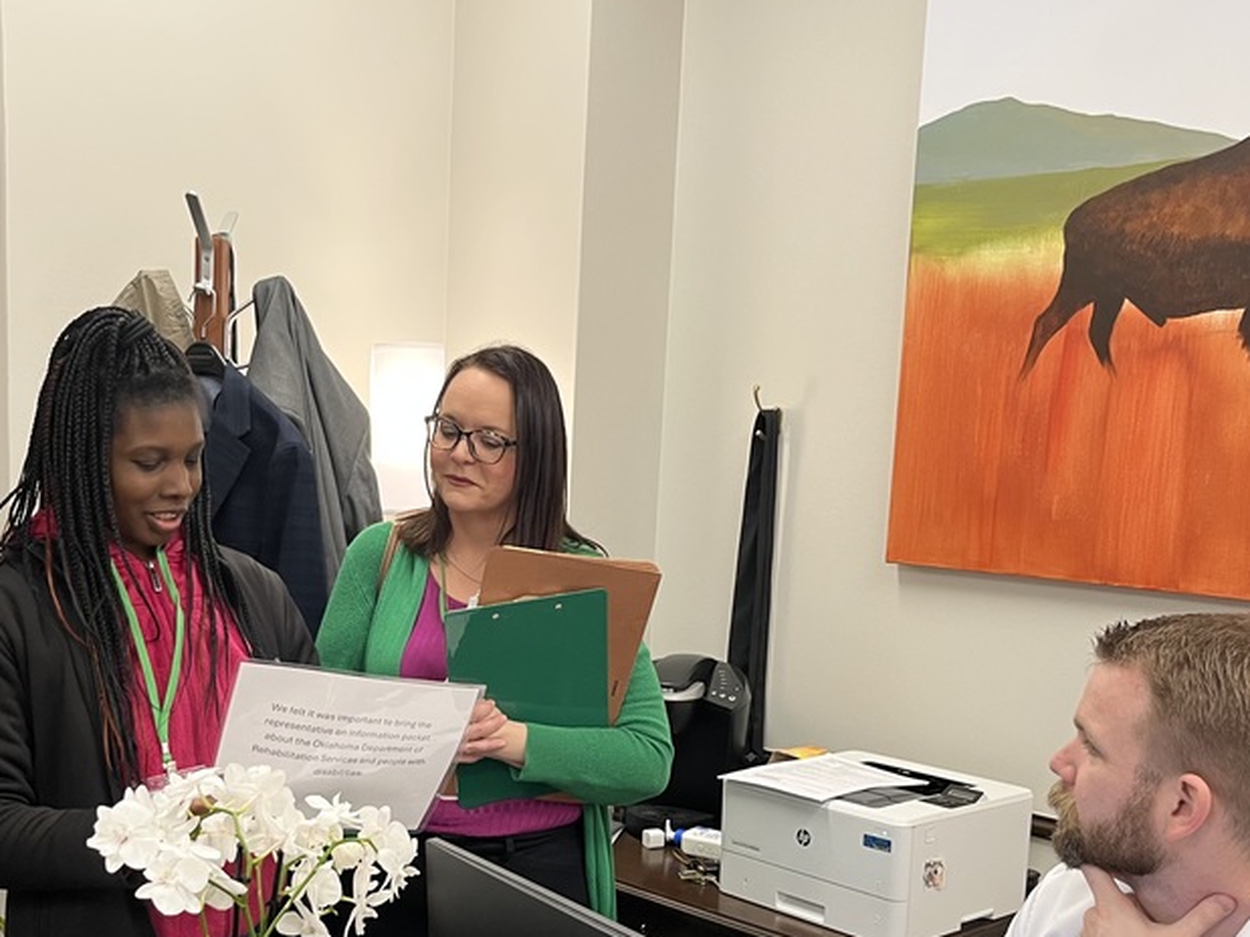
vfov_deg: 33.0
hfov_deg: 43.7
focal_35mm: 43
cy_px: 683
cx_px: 535
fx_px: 1552
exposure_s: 1/60
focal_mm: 5.1
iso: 80
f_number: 1.6
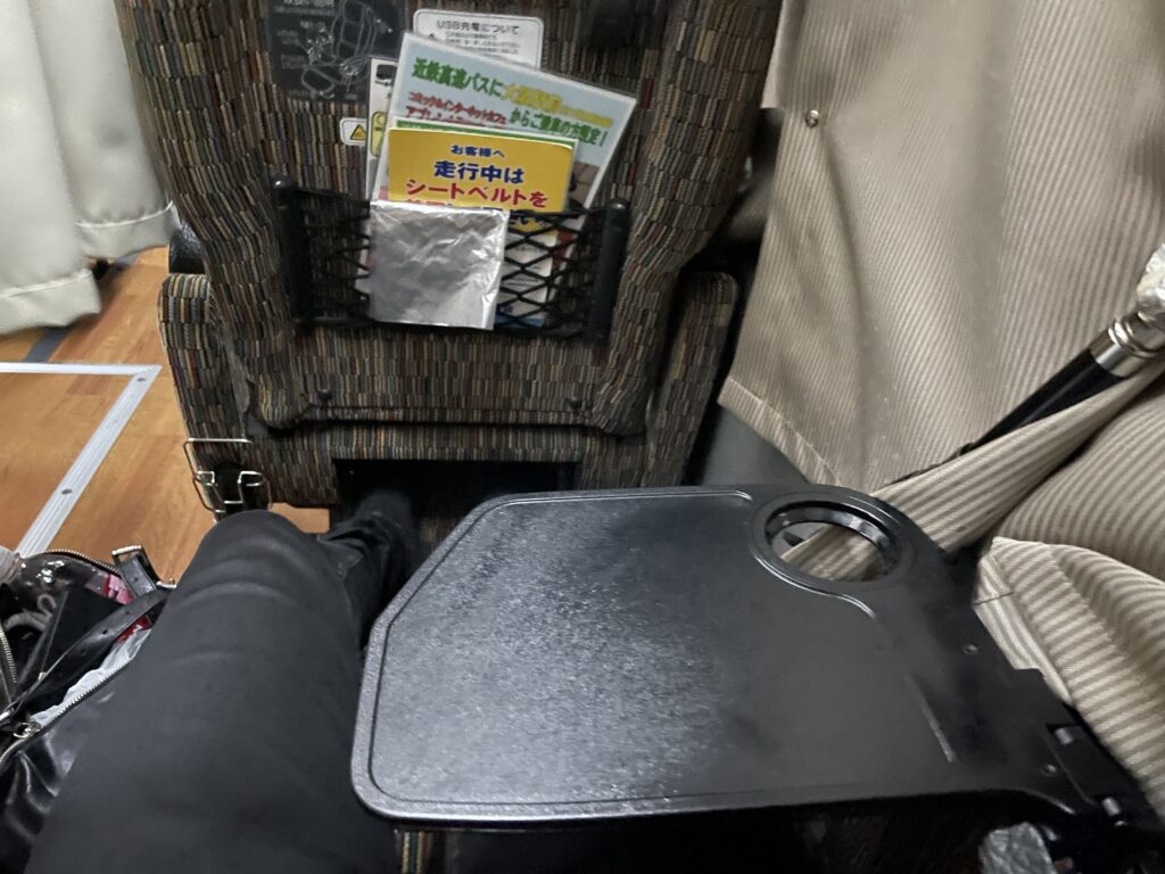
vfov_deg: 53.1
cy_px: 437
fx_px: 875
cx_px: 582
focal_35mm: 26
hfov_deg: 67.3
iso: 1250
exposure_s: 1/15
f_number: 1.6
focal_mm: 4.2
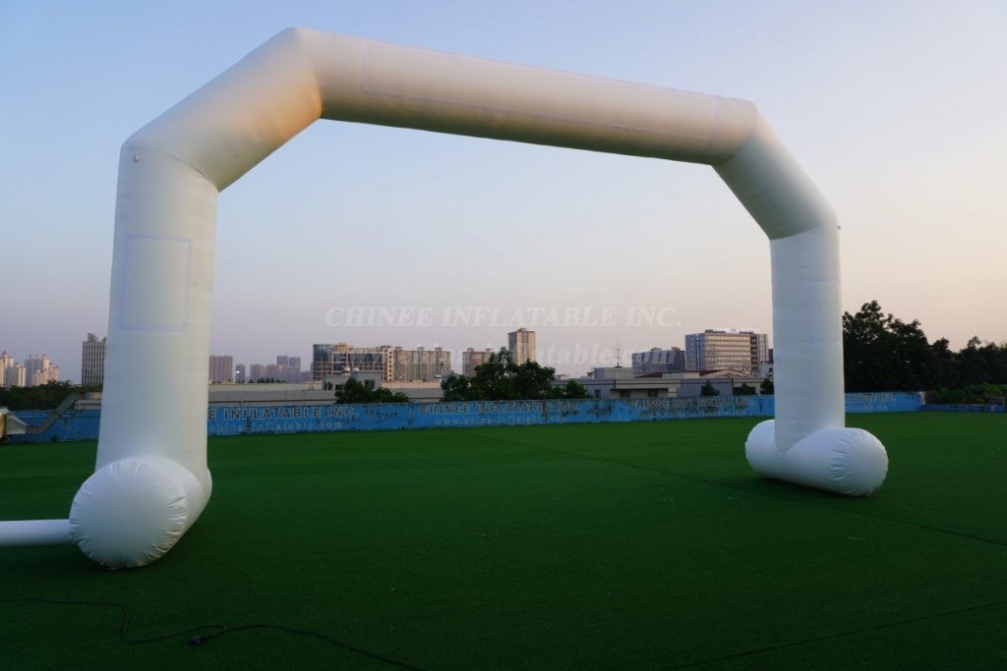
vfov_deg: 53.1
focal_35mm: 24
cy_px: 336
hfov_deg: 73.7
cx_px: 504
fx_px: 671
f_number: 5.6
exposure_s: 1/80
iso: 100
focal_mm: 16
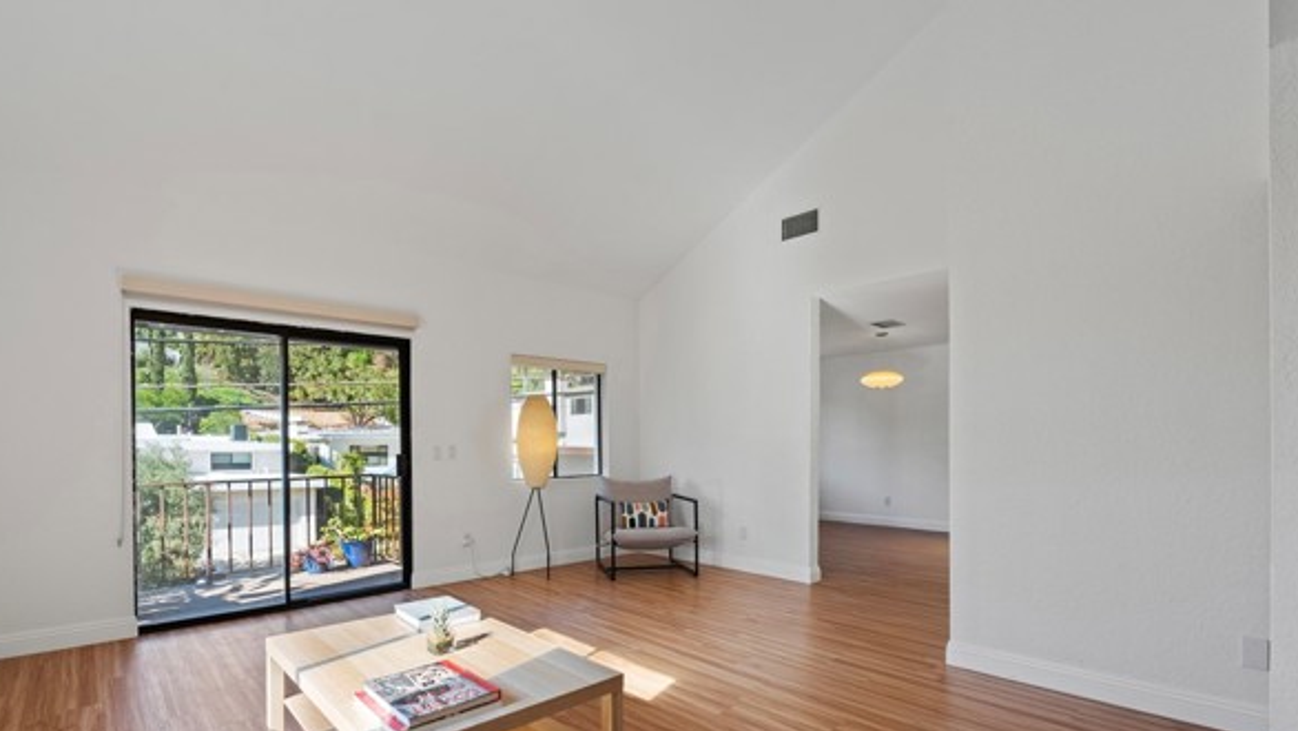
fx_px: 551
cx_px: 605
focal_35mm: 16
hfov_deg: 99.2
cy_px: 436
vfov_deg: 66.5
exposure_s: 1/20
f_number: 9.5
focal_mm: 14
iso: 200
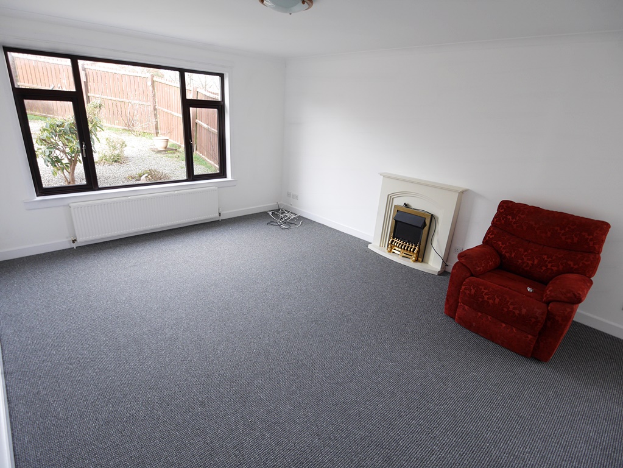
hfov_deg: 87.7
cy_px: 234
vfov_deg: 71.6
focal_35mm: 18
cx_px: 312
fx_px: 324
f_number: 4
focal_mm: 9
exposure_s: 1/60
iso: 200
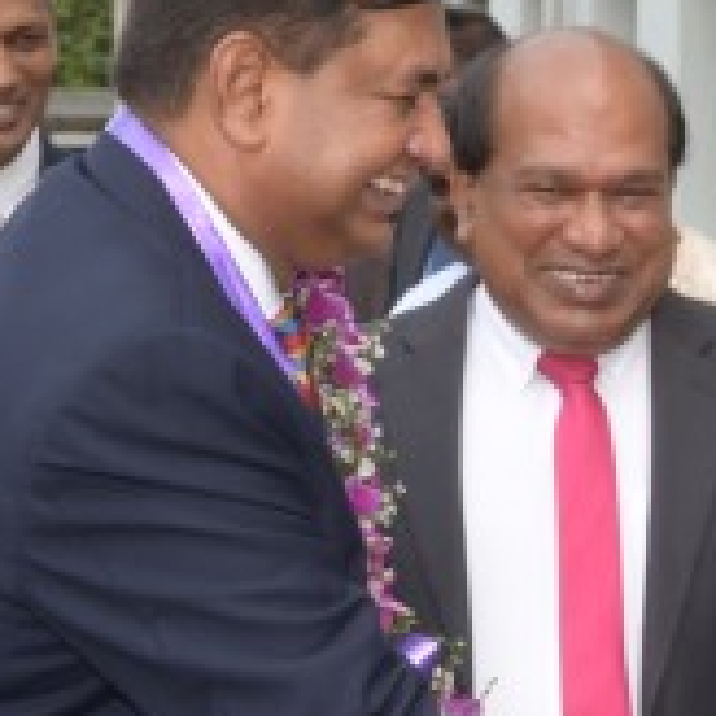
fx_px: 3149
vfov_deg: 13.0
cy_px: 391
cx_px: 991
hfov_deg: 12.5
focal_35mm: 135
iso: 320
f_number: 8
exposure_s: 1/160
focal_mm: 29
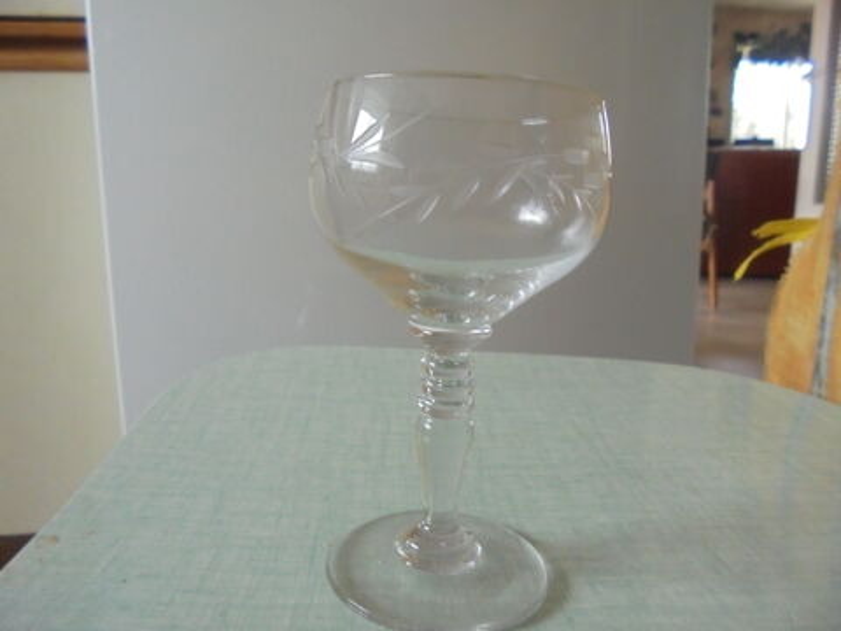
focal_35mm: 26
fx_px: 632
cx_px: 420
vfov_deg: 53.1
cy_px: 316
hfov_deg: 67.3
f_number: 3.5
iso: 500
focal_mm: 4.6
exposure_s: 1/50
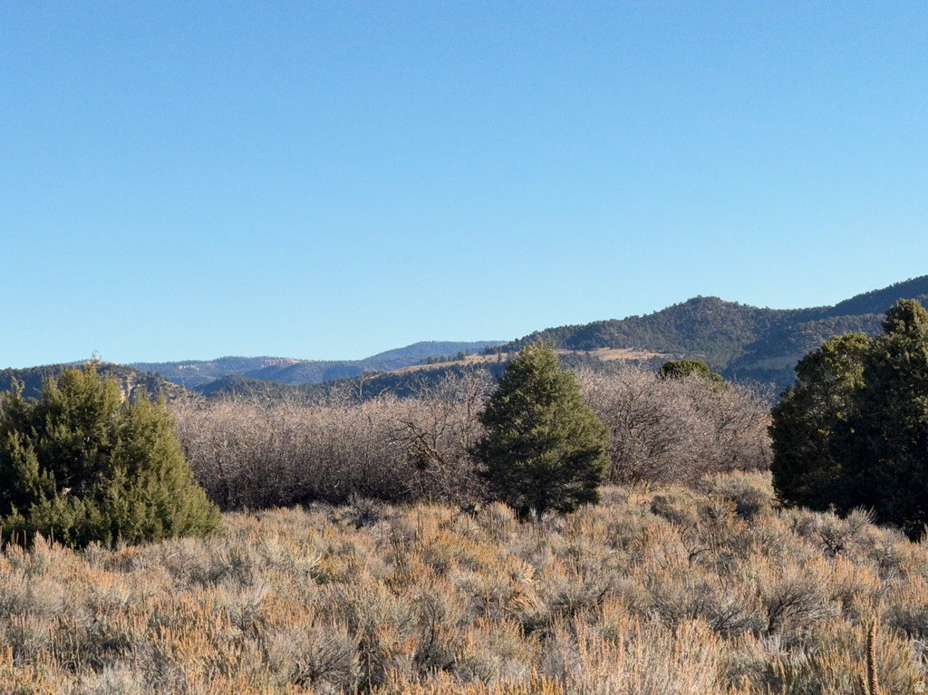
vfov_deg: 12.3
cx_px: 464
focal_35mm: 120
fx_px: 3216
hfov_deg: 16.4
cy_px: 348
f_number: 2.8
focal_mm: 15.66
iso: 160
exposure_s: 1/4115
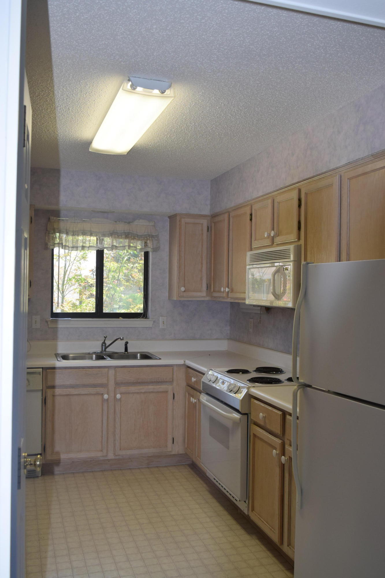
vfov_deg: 53.1
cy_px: 289
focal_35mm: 36
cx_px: 192
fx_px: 578
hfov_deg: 36.9
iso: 500
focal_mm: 24
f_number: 5.6
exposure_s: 1/125
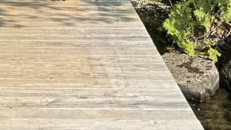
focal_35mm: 171
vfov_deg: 6.9
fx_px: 1047
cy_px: -109
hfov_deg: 12.6
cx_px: 82
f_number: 1.78
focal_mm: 6.76
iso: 80
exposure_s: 1/2105
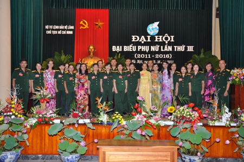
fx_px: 244
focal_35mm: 36
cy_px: 81
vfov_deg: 36.8
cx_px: 122
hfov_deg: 53.2
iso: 640
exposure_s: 1/60
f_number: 5.6
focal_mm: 24
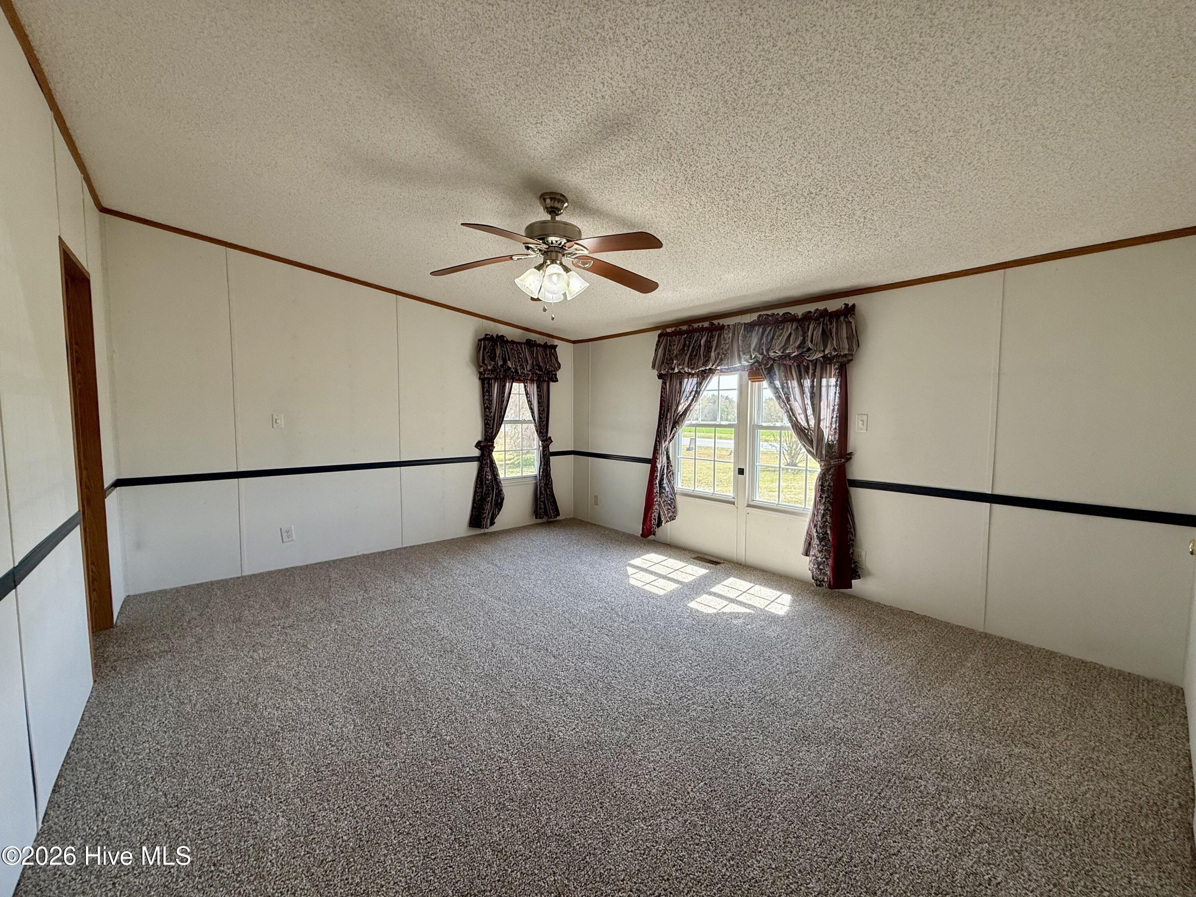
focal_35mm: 14
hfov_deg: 102.1
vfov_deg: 85.7
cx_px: 598
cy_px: 448
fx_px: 484
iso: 64
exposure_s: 1/105
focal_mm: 2.22
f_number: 2.2
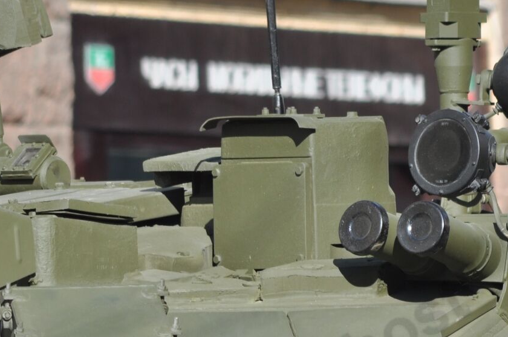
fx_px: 10825
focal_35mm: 768
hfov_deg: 2.7
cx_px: 448
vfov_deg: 1.8
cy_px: 303
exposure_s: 1/320
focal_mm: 210
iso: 200
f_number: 8
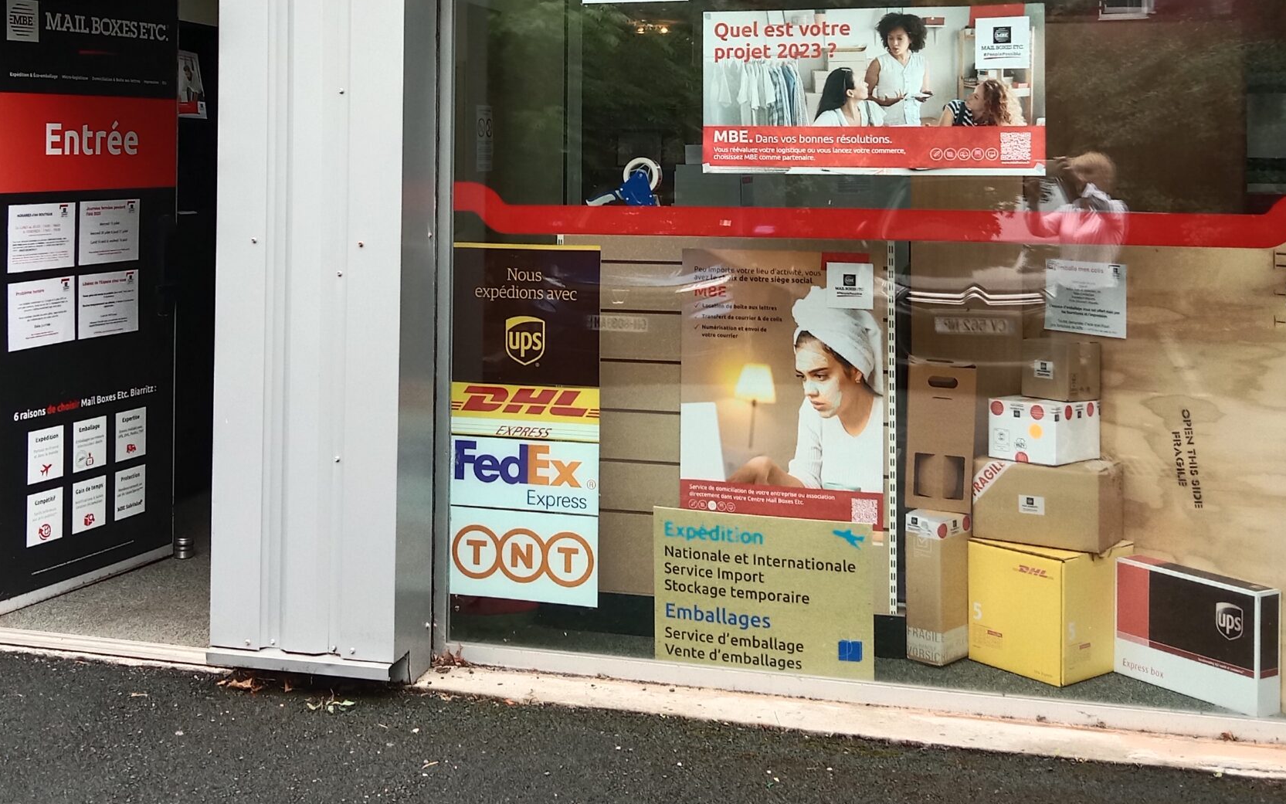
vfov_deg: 28.4
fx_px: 1542
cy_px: 130
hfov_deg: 45.1
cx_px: 552
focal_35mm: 44
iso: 178
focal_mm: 3.65
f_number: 2.2
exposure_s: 1/100
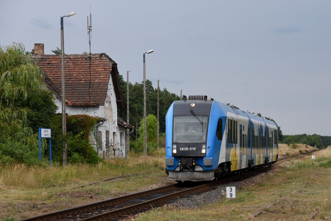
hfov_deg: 19.4
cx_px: 166
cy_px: 110
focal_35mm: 105
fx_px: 966
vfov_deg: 13.1
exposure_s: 1/800
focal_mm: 105
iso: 500
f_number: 7.1
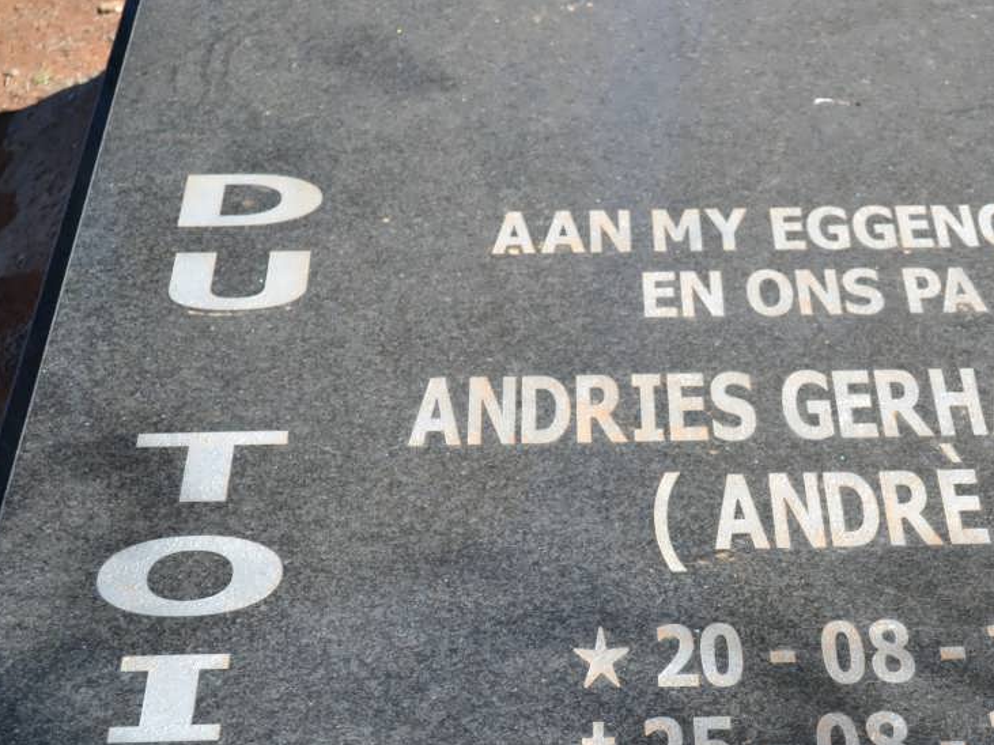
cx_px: 734
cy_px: 519
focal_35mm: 90
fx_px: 2584
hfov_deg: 21.6
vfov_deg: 16.4
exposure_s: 1/125
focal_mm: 38
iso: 180
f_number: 5.6
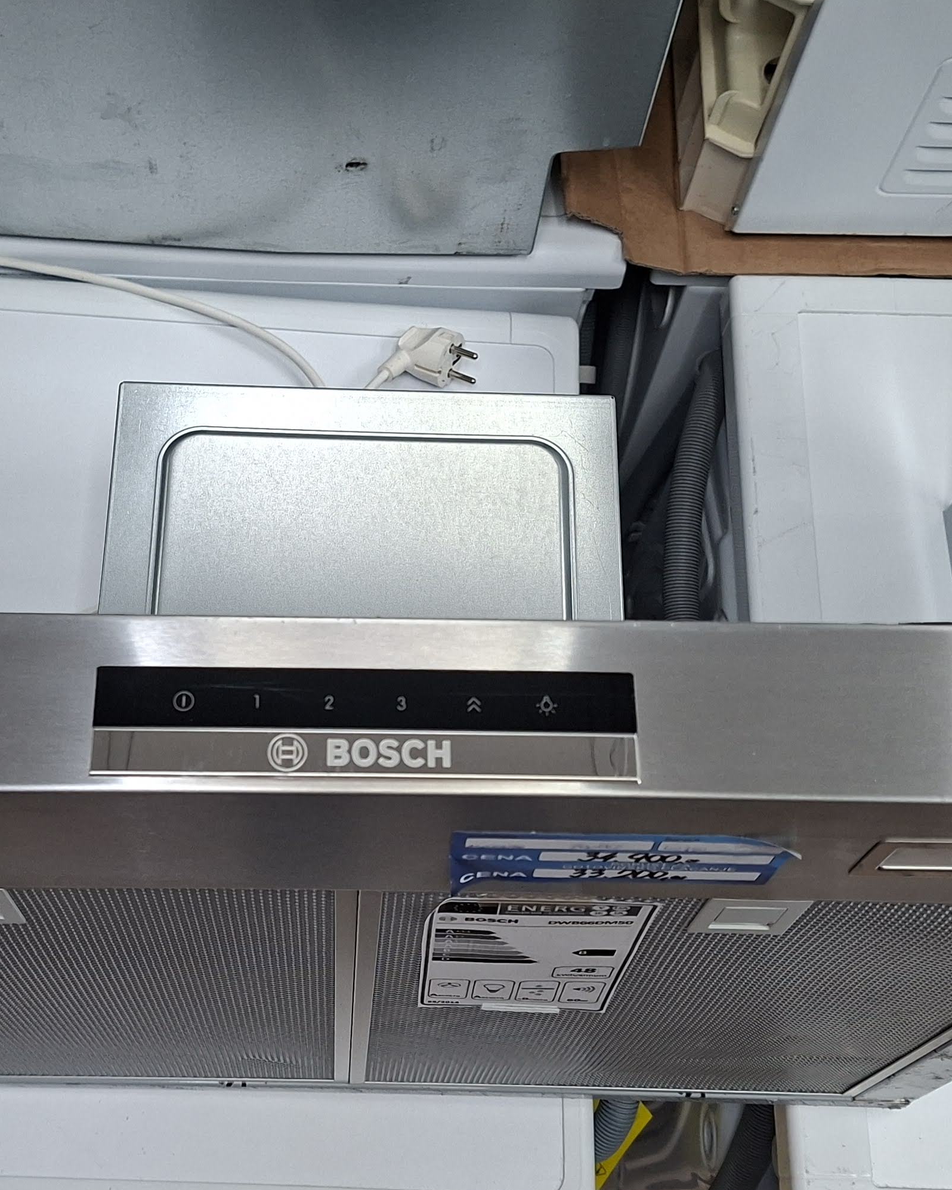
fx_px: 1585
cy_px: 605
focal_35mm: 45
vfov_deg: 41.2
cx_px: 352
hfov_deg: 33.2
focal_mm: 5.54
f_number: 1.8
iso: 320
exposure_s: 1/100
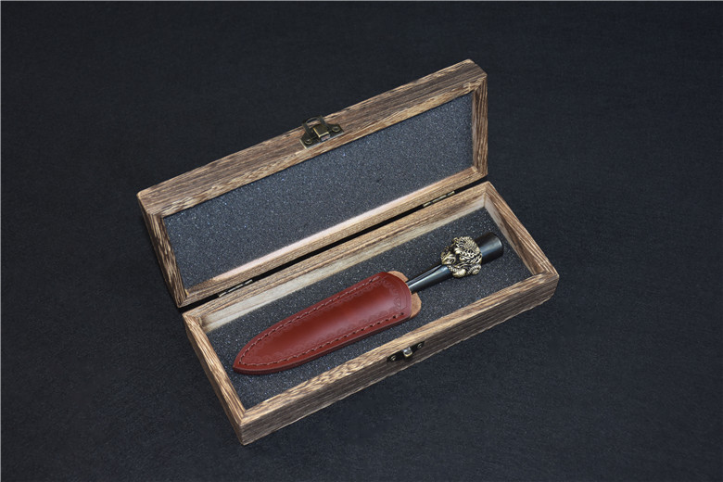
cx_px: 362
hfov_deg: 35.1
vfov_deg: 23.8
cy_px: 241
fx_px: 1145
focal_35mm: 57
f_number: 4.2
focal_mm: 38
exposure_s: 1/80
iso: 400
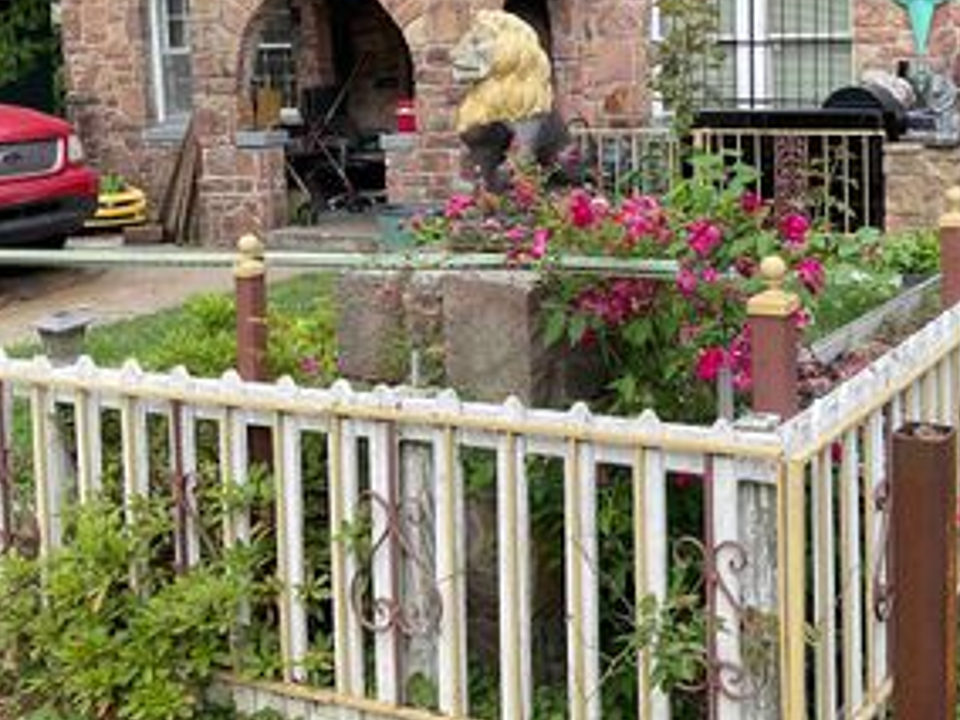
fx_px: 1414
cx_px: 757
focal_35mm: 51
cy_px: 93
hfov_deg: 36.3
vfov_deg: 27.7
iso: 16
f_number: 1.8
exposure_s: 1/556
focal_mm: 3
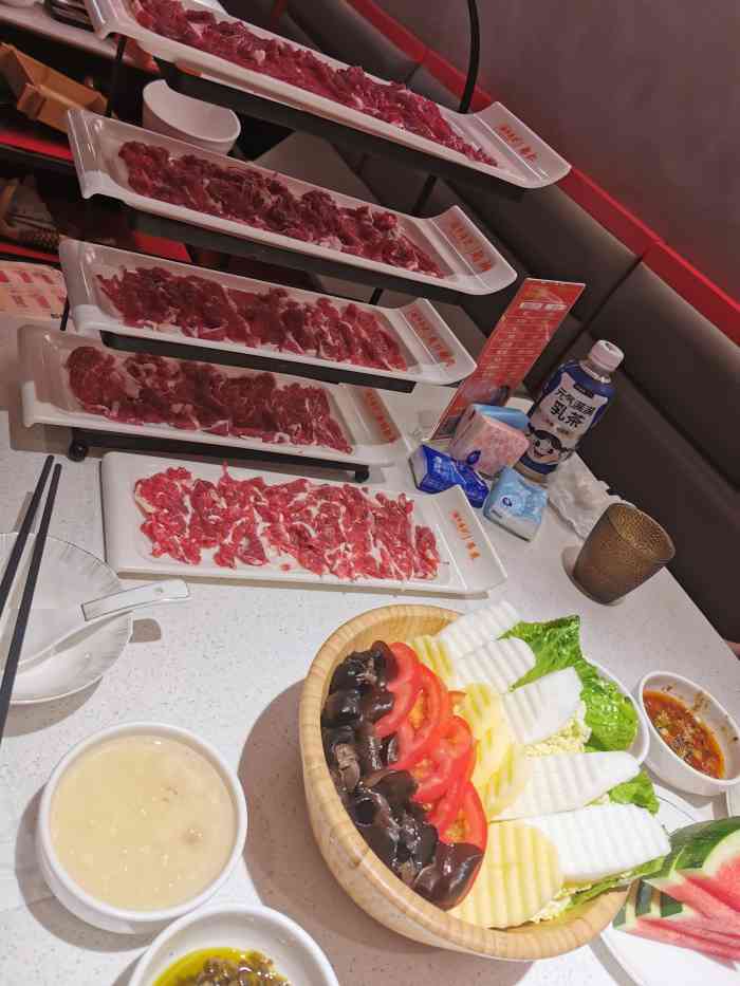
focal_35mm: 27
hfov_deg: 51.4
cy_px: 493
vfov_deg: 65.3
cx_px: 370
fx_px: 769
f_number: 1.6
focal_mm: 5.56
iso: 50
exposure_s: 1/147
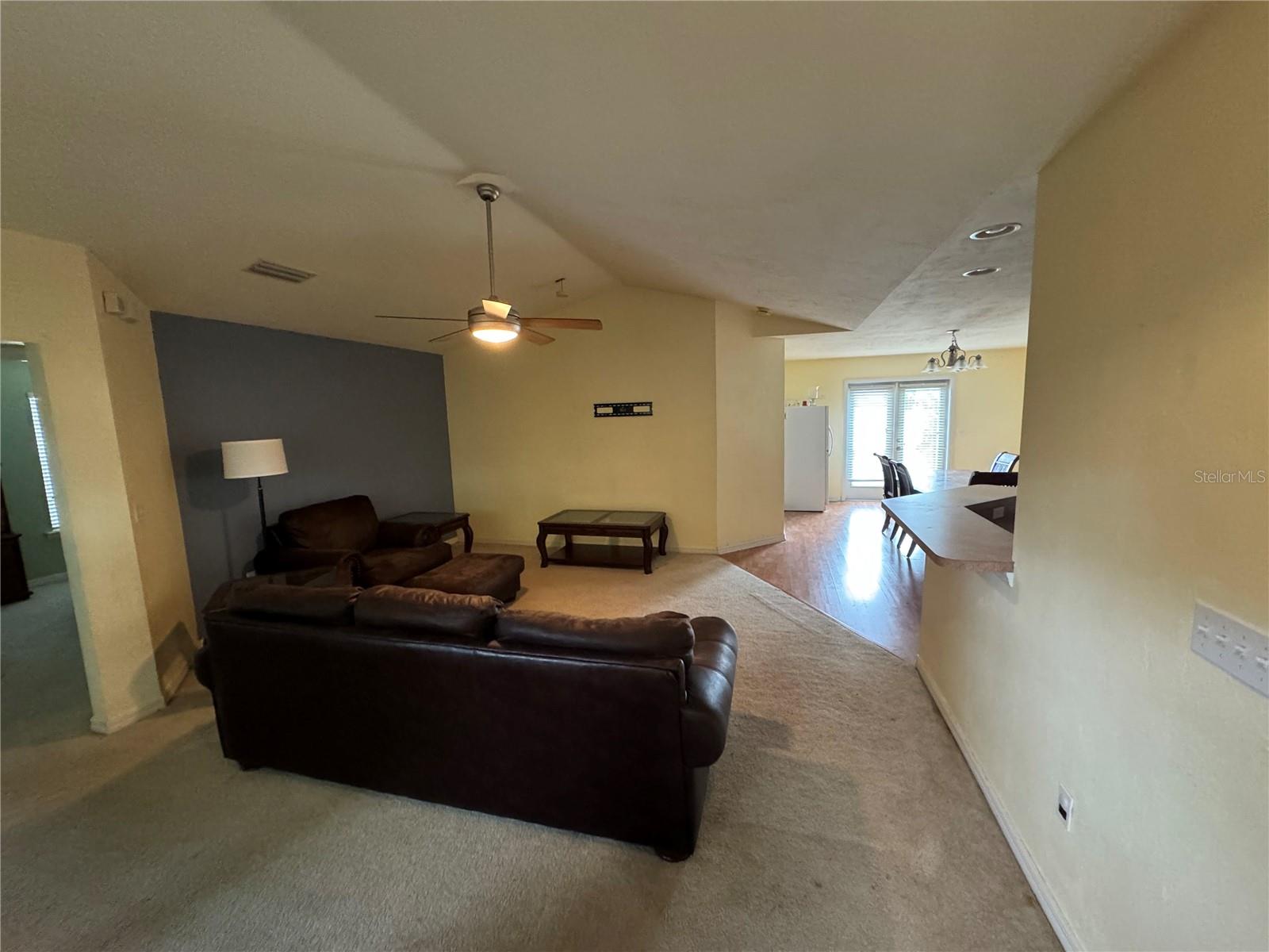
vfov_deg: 85.7
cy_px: 476
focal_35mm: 14
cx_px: 634
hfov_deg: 102.1
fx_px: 513
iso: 800
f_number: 2.2
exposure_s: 1/60
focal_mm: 2.22
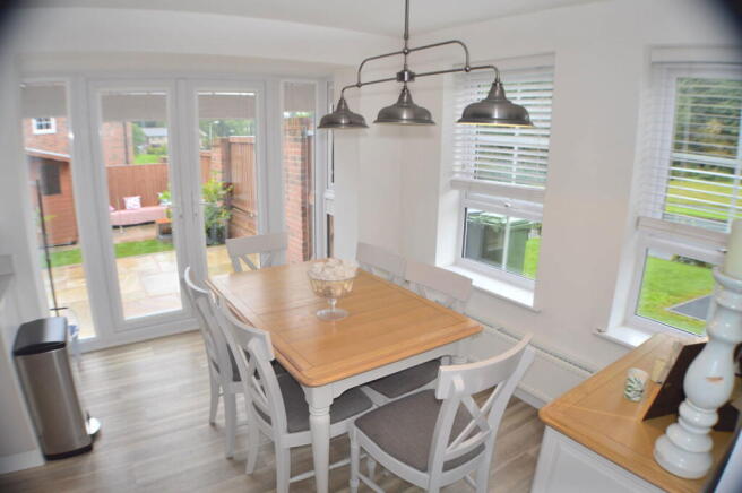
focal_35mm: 27
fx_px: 556
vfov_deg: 47.8
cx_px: 371
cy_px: 246
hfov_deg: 67.4
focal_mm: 18
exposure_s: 1/60
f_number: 3.5
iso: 100
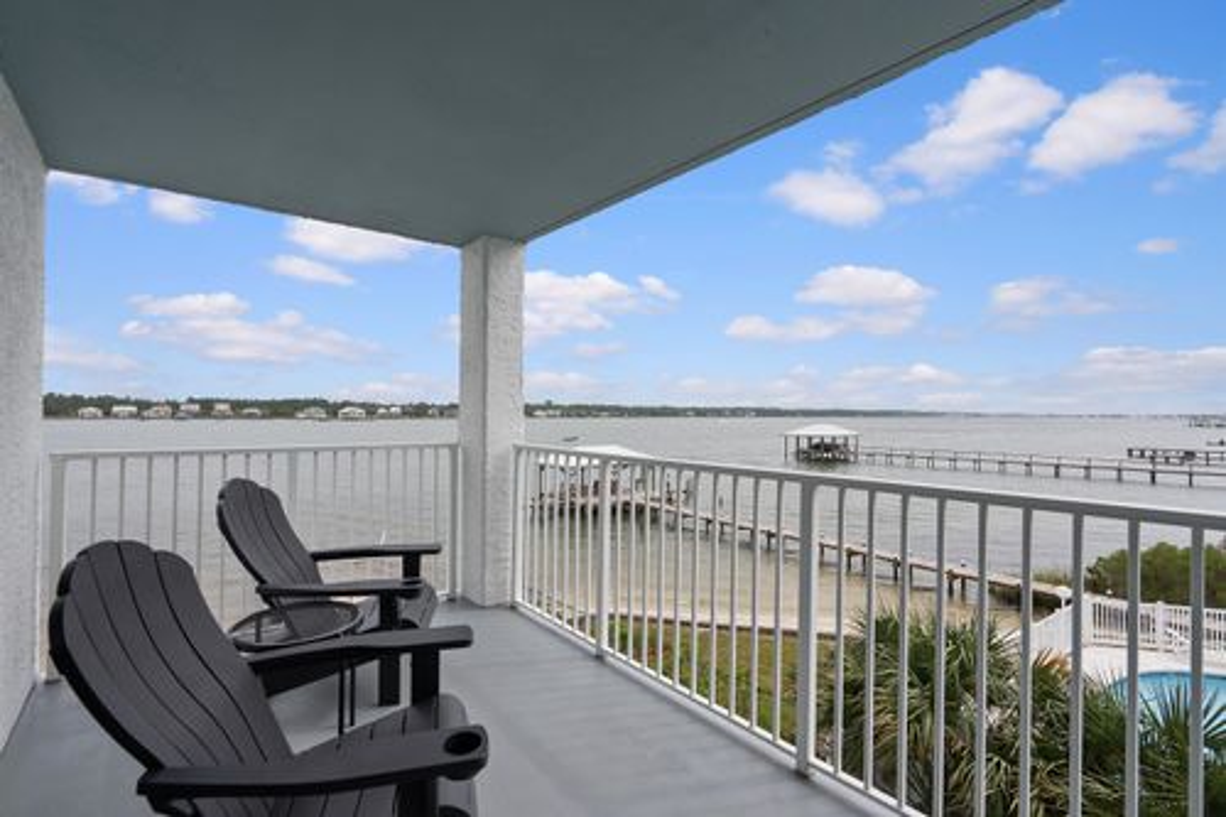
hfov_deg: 96.8
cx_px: 613
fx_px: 545
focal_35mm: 16
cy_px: 408
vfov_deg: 73.7
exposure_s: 1/1250
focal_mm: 16
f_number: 7.1
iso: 500
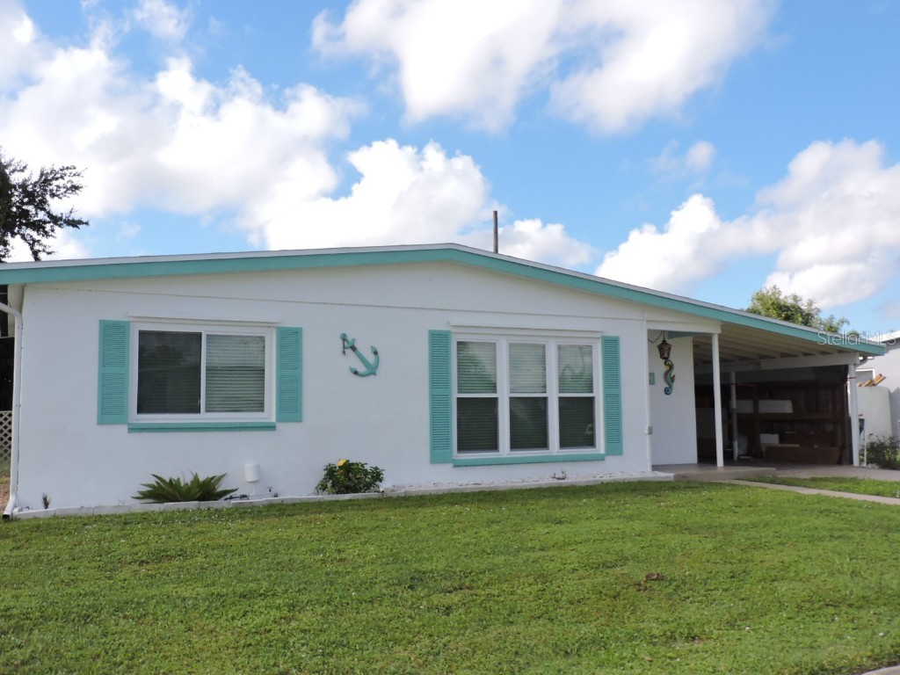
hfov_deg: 55.4
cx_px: 450
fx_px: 858
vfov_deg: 42.9
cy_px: 338
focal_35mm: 33
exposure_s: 1/2000
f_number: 3.2
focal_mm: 5.9
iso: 250
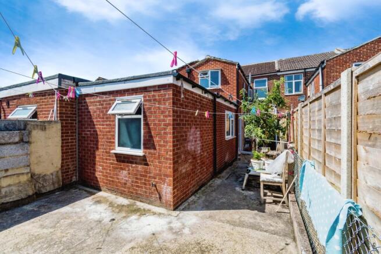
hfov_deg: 100.4
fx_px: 159
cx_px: 190
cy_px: 127
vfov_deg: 77.4
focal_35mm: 15
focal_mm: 10
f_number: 7.1
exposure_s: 1/1250
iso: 250
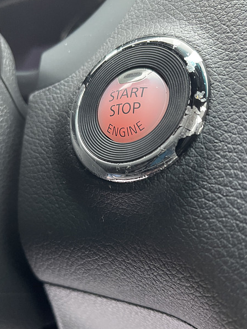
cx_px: 143
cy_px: 188
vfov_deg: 56.6
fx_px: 304
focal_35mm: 32
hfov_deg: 44.0
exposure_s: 1/46
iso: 500
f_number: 1.6
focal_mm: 5.1
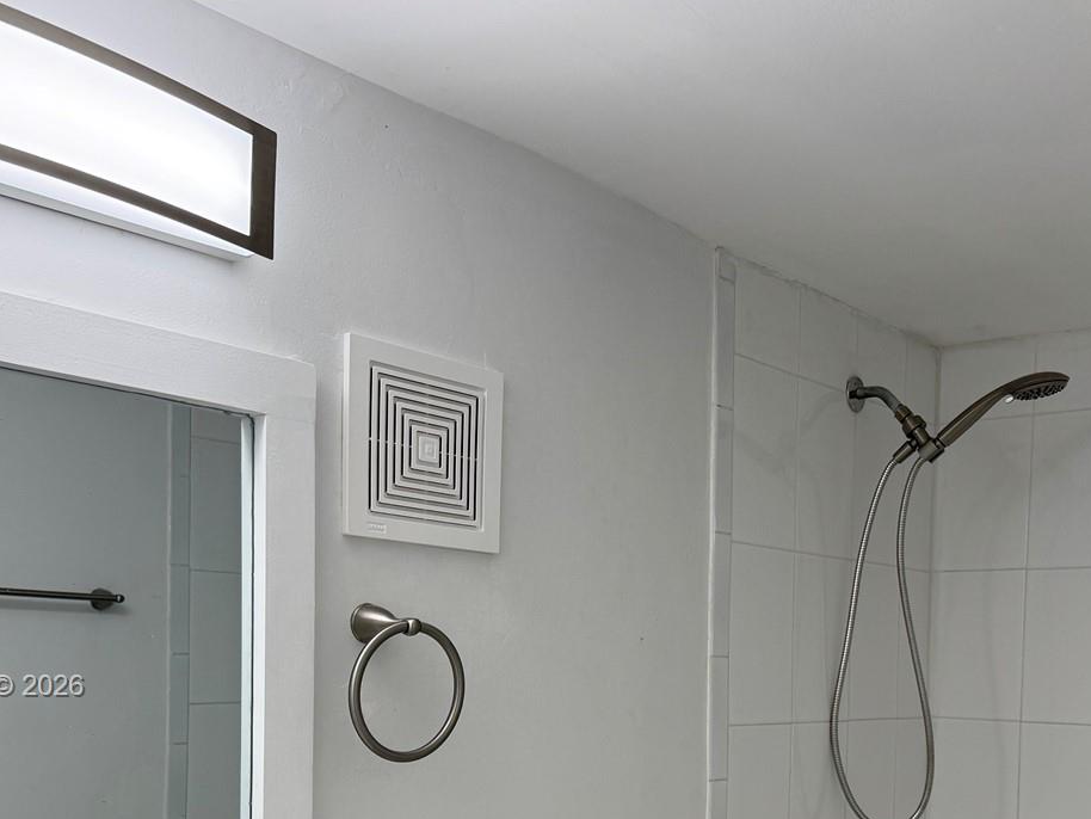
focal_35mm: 42
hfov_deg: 44.5
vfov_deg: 33.1
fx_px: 1324
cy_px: 688
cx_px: 667
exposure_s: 1/263
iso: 100
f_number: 1.78
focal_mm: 6.76
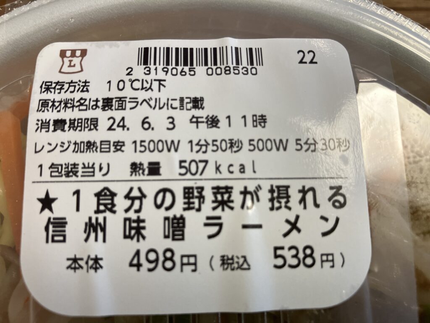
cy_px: 162
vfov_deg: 49.7
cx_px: 215
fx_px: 348
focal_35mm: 28
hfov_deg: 63.4
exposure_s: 1/100
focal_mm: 3.99
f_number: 1.8
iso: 80
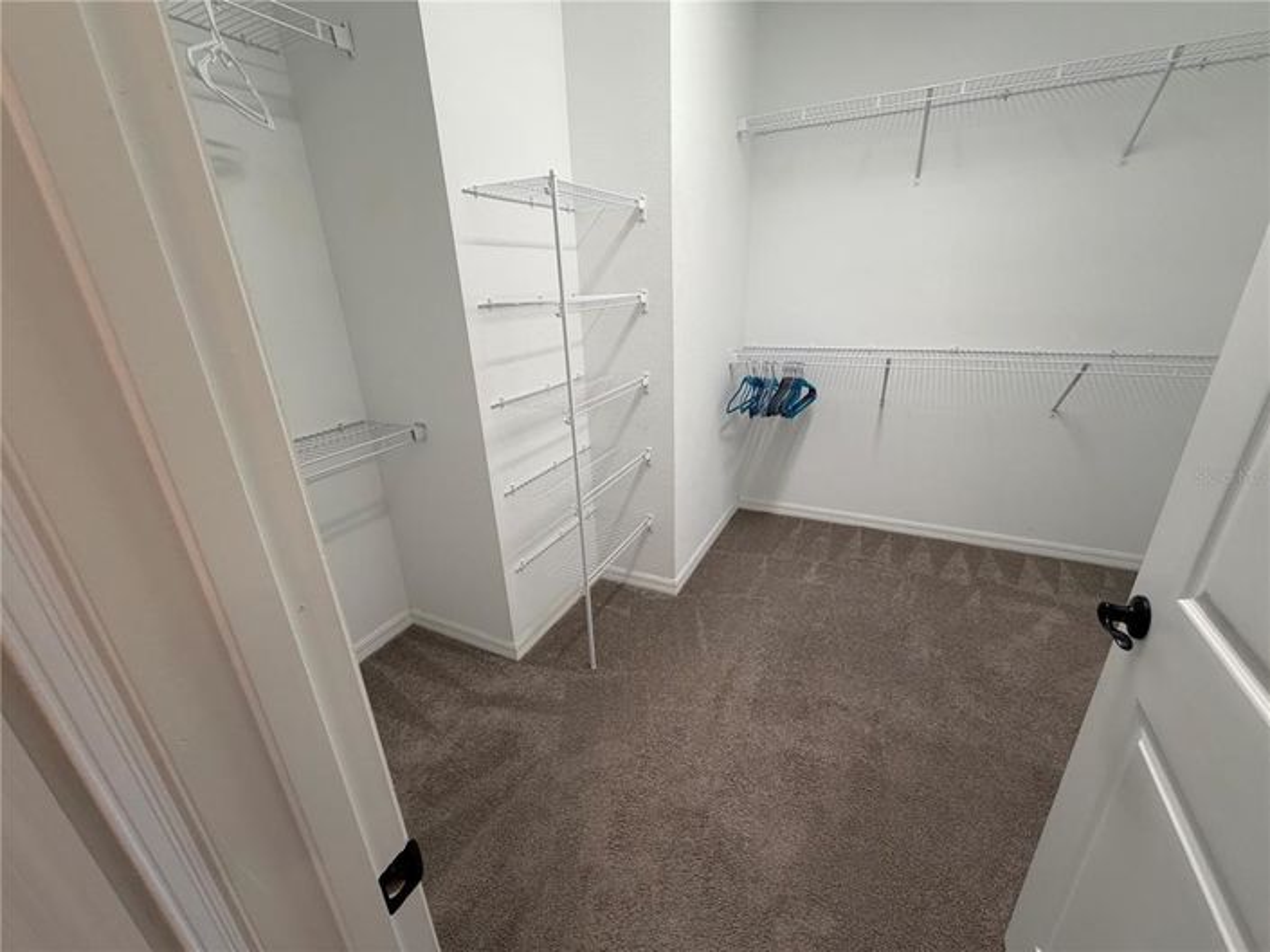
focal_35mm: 14
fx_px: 513
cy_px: 476
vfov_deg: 85.6
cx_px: 635
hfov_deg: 102.1
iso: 160
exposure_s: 1/120
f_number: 2.2
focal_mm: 2.22
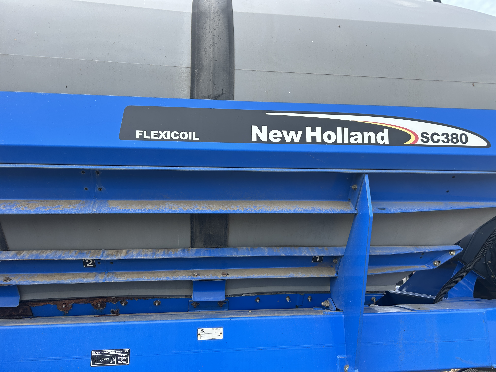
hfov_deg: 67.3
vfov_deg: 53.1
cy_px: 186
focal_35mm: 26
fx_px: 373
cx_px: 248
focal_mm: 5.7
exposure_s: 1/1280
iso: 50
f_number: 1.5
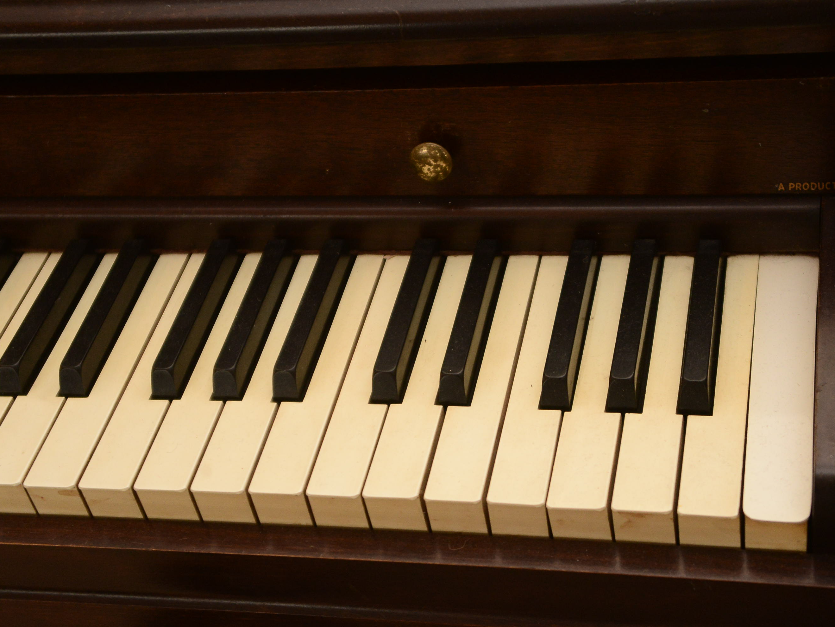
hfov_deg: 28.5
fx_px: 1640
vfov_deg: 21.6
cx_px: 463
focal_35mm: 68
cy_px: 315
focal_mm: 62
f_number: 5.3
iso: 3200
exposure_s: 1/160
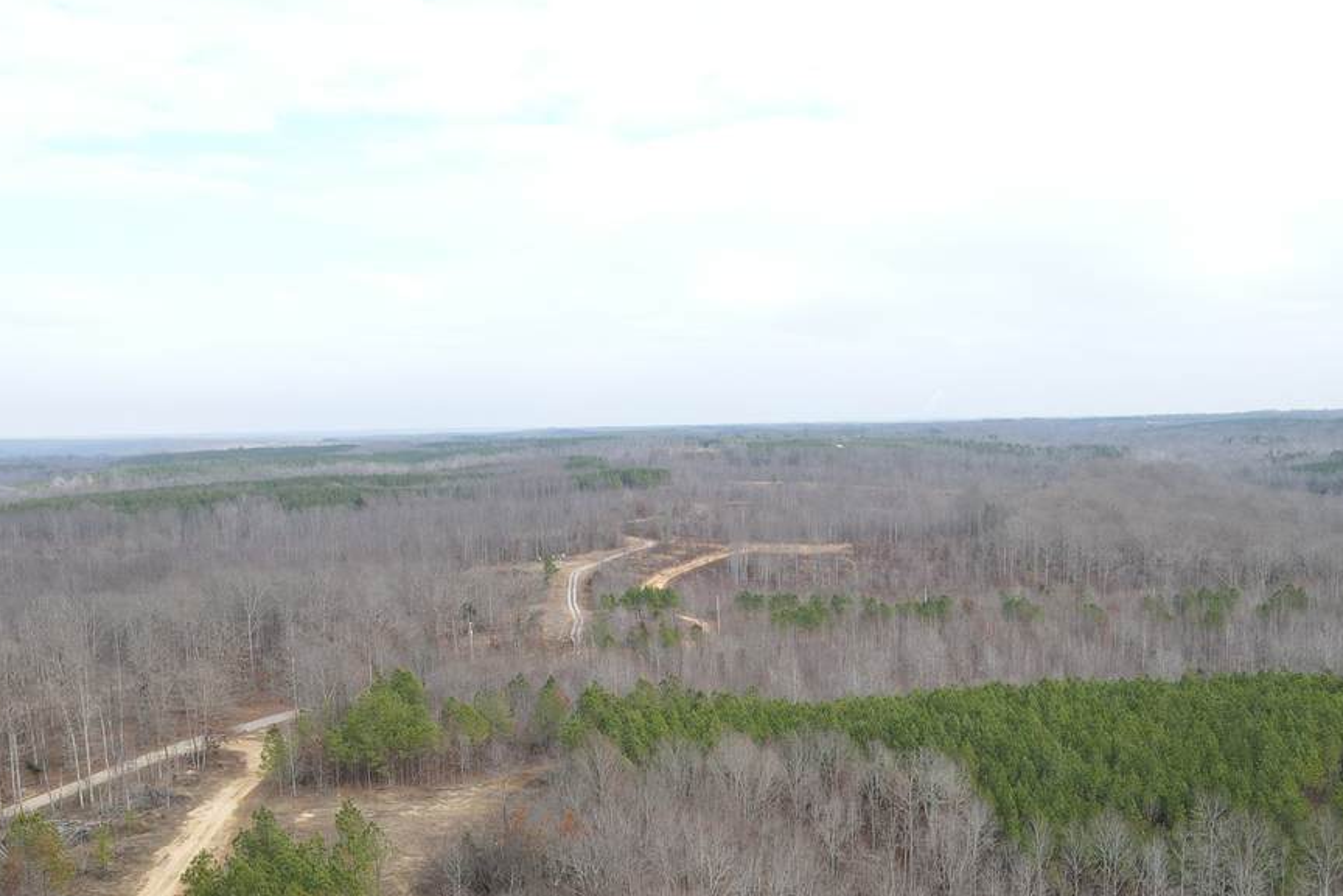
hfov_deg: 51.5
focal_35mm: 37
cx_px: 821
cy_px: 672
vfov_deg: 35.2
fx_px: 1380
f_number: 2.8
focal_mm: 4.5
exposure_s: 1/180
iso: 100
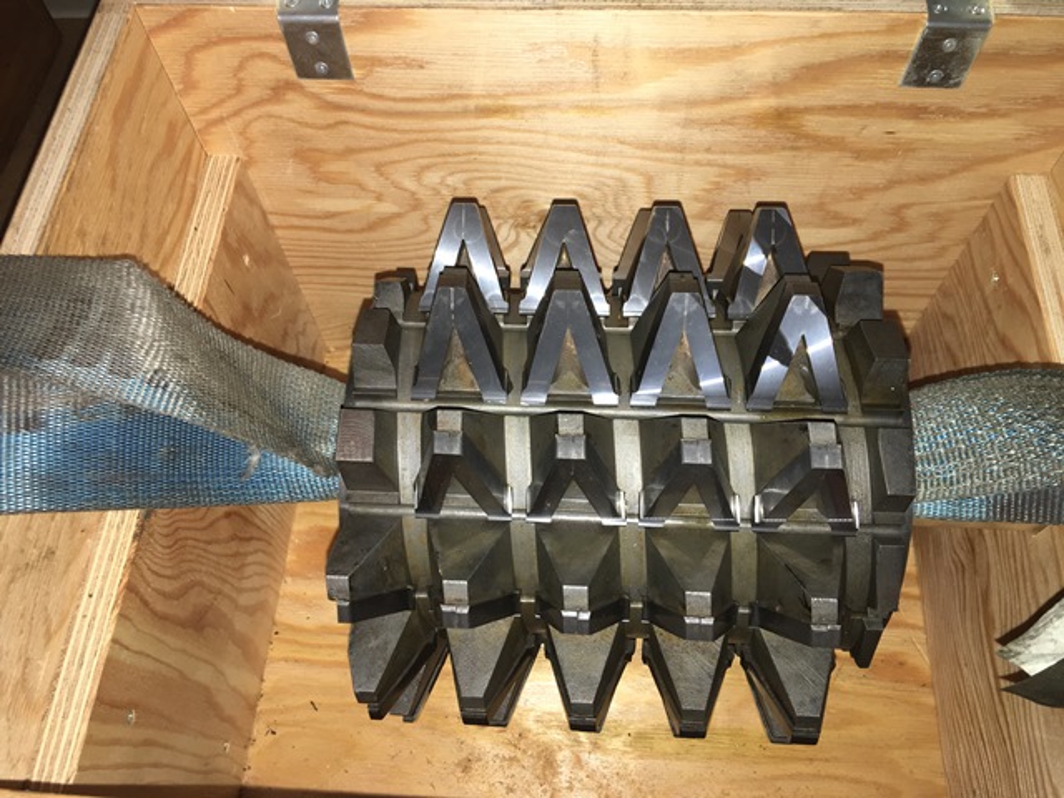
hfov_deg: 61.7
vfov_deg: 48.2
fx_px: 891
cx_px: 532
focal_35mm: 29
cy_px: 399
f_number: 2.2
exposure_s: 1/17
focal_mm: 4.15
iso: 40
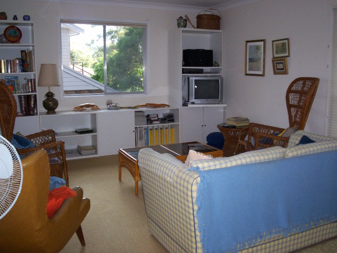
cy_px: 126
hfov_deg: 51.4
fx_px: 350
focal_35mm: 36
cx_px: 168
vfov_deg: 39.7
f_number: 4.5
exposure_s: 1/64
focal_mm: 5.9
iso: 140
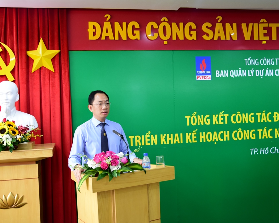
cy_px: 111
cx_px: 130
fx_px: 339
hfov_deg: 44.8
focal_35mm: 41
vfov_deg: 36.5
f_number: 3.8
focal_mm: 24
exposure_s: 1/40
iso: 800
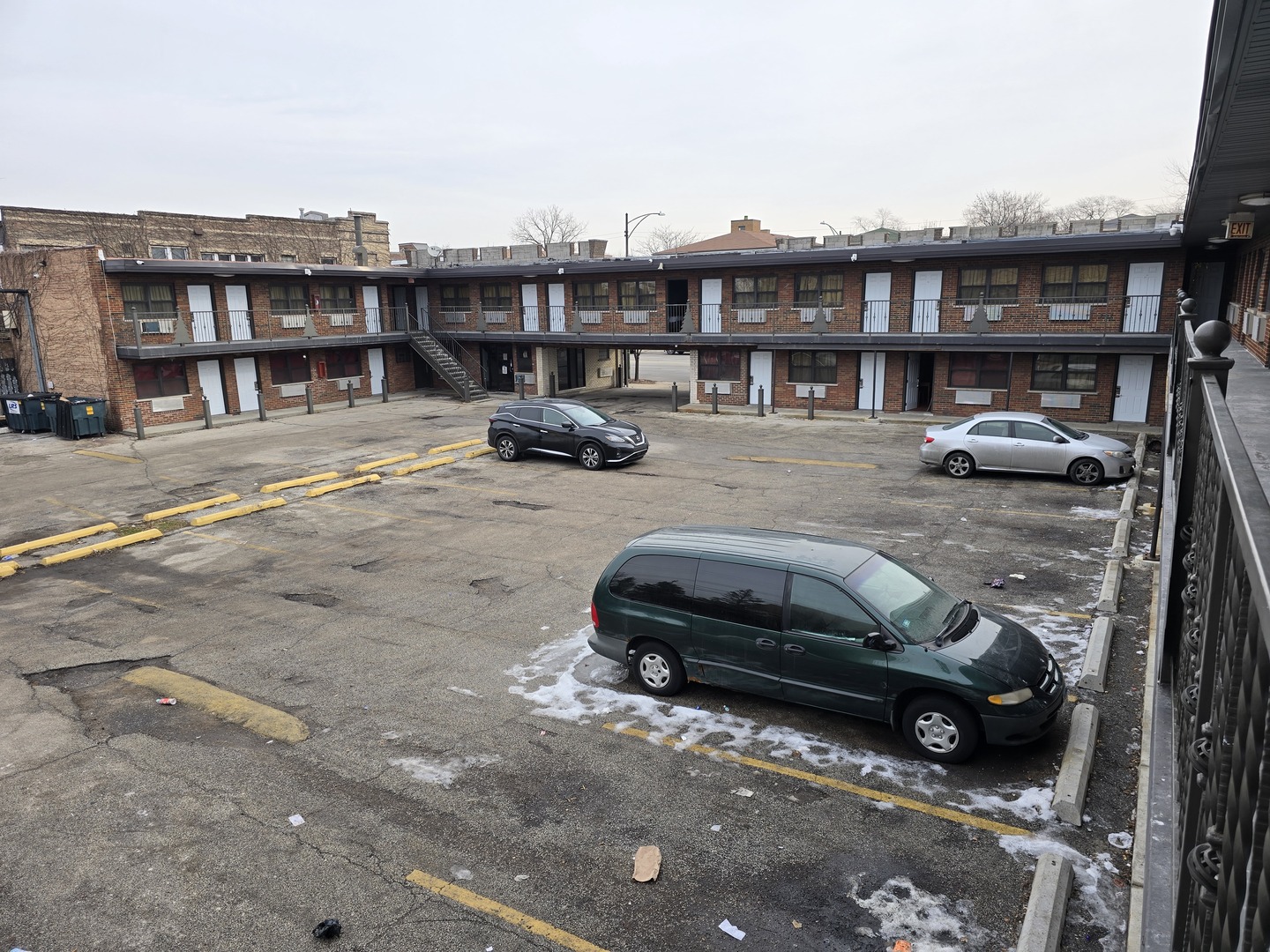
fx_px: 844
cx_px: 635
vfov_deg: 58.9
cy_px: 476
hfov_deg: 73.9
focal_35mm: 23
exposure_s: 1/289
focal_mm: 6.3
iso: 12
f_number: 1.7
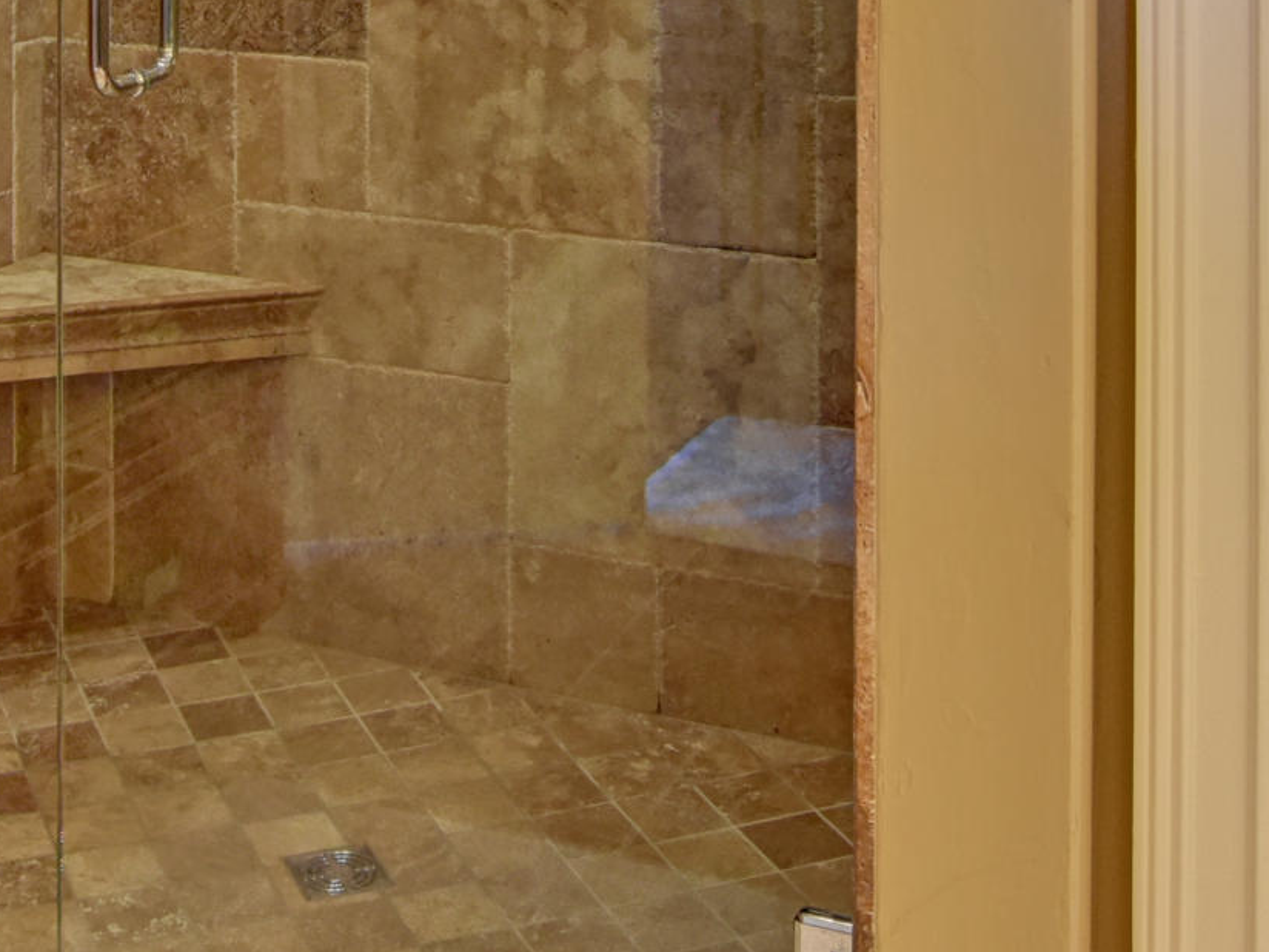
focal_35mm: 58
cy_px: -290
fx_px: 2117
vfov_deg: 22.6
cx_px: 440
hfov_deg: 33.1
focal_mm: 11
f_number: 8
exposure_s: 1/8
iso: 2000
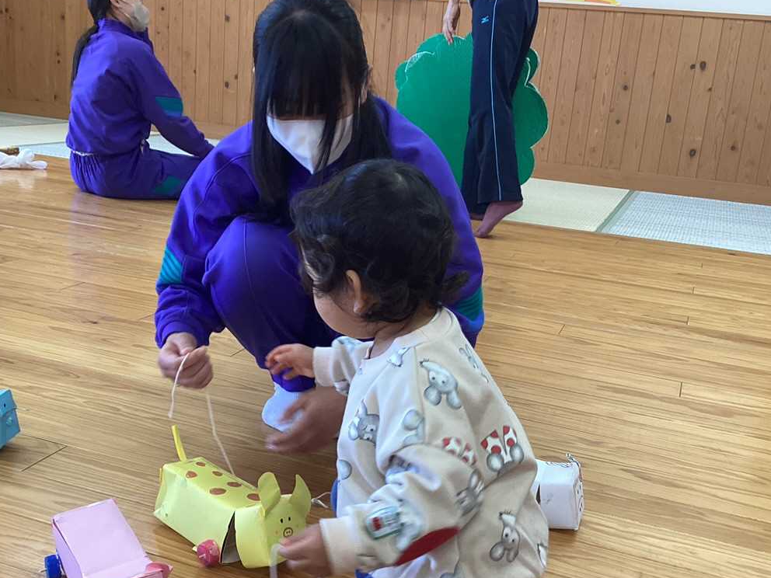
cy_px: 325
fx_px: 891
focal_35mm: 40
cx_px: 354
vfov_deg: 35.9
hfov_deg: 46.8
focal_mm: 3.3
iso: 100
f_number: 2.4
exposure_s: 1/60
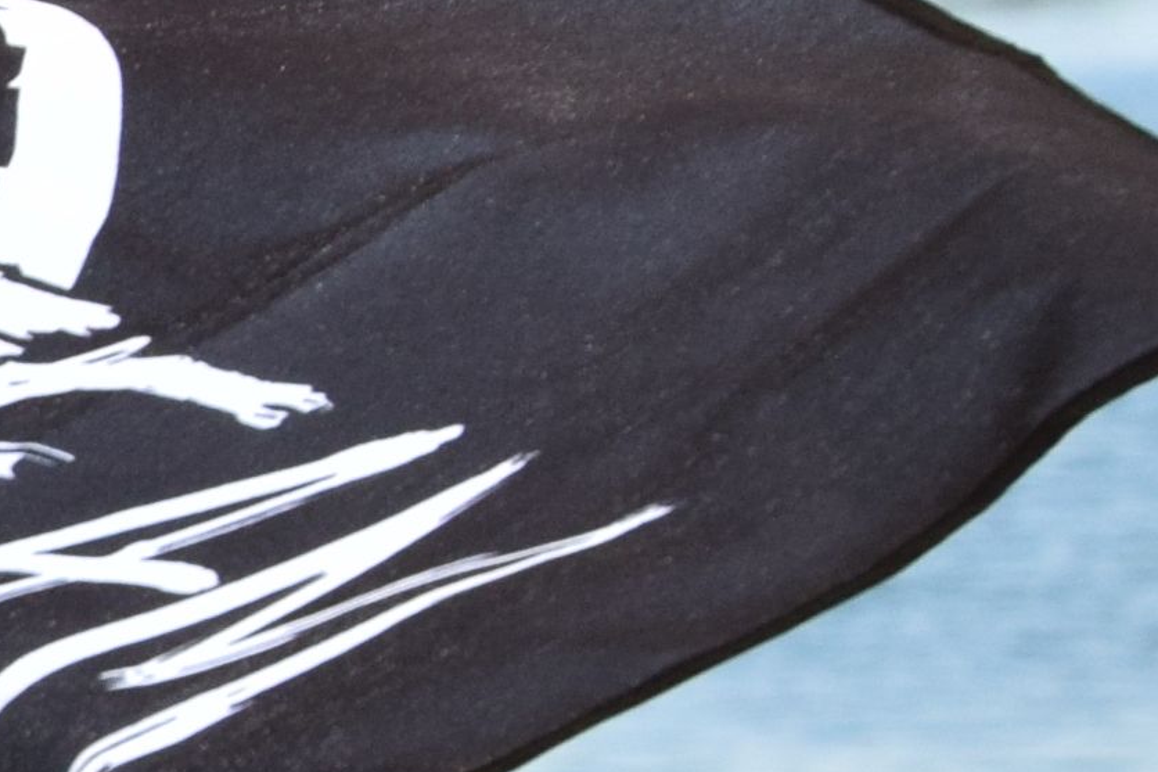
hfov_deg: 6.2
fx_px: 10387
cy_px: 565
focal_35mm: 323
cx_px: -956
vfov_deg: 4.3
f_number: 6.3
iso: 400
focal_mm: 30
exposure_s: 1/1600
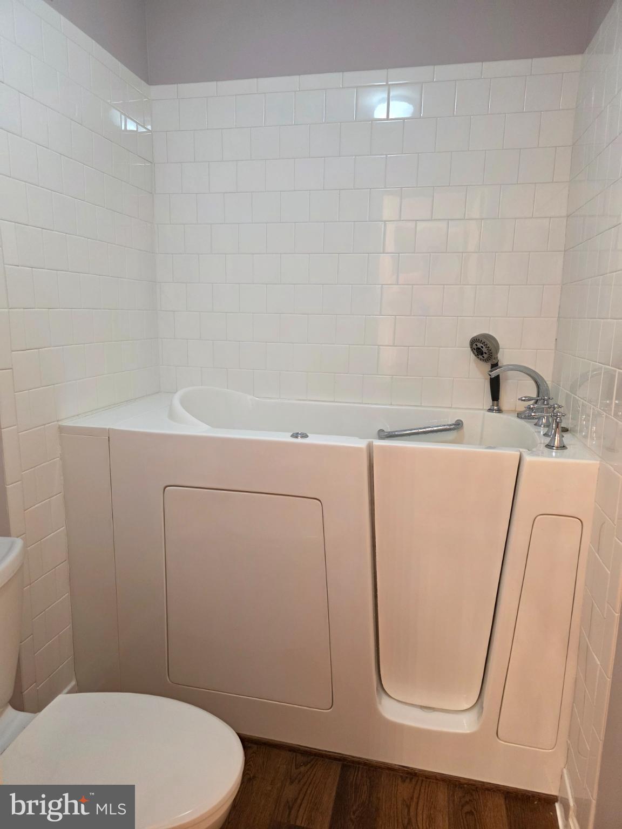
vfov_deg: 73.9
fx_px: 551
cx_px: 311
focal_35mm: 23
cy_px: 414
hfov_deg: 58.9
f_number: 1.7
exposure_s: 1/120
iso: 320
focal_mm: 6.3
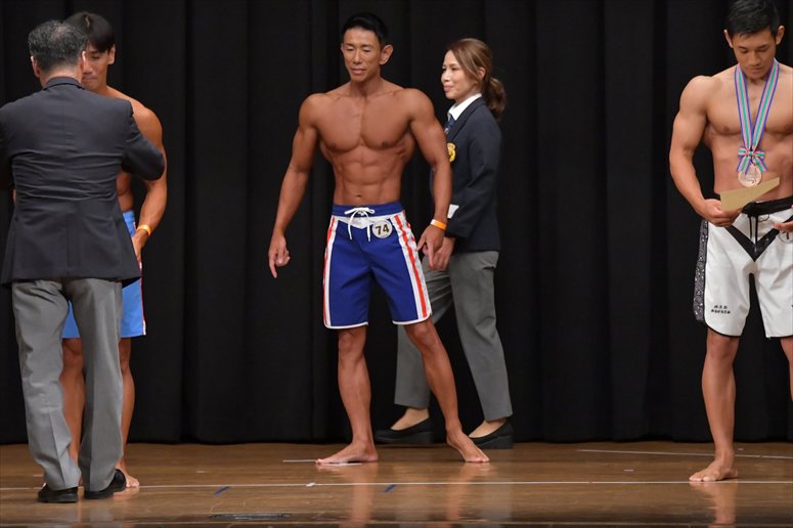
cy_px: 264
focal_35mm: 255
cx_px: 396
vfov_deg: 5.4
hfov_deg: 8.1
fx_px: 5614
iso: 6400
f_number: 5.6
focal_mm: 170
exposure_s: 1/400
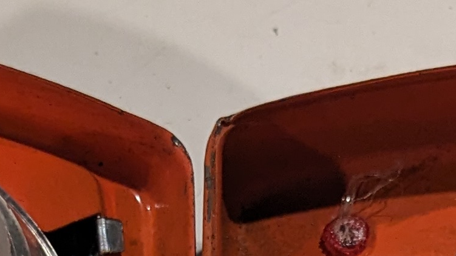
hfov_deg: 13.6
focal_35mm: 158
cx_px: 186
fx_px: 1910
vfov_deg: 7.2
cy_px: 626
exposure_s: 1/120
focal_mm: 4.38
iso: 193
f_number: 1.73
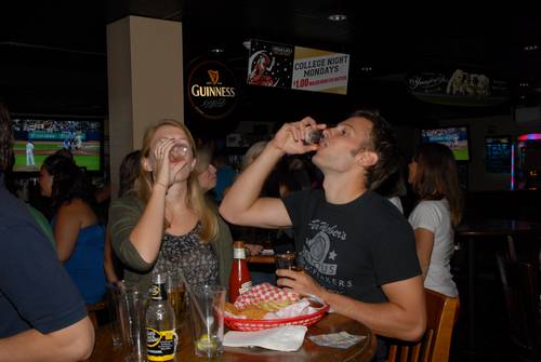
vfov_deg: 30.9
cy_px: 181
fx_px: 655
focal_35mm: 44
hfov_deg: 44.9
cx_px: 270
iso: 500
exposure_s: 1/60
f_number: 6.3
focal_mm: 29
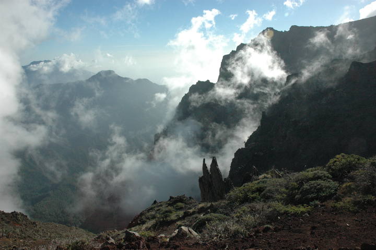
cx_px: 188
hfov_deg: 67.4
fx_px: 282
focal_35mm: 27
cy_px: 125
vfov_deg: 47.9
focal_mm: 18
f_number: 16
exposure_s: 1/1000
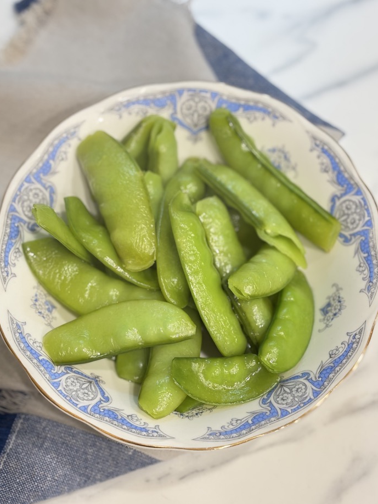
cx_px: 199
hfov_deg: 25.2
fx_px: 844
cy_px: 272
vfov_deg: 33.2
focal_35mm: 58
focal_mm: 5.96
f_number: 1.6
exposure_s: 1/50
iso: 100
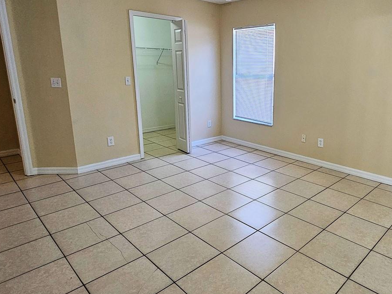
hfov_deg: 72.0
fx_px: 260
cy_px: 128
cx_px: 258
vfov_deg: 58.7
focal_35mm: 23
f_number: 2.2
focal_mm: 2.2
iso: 250
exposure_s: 1/60
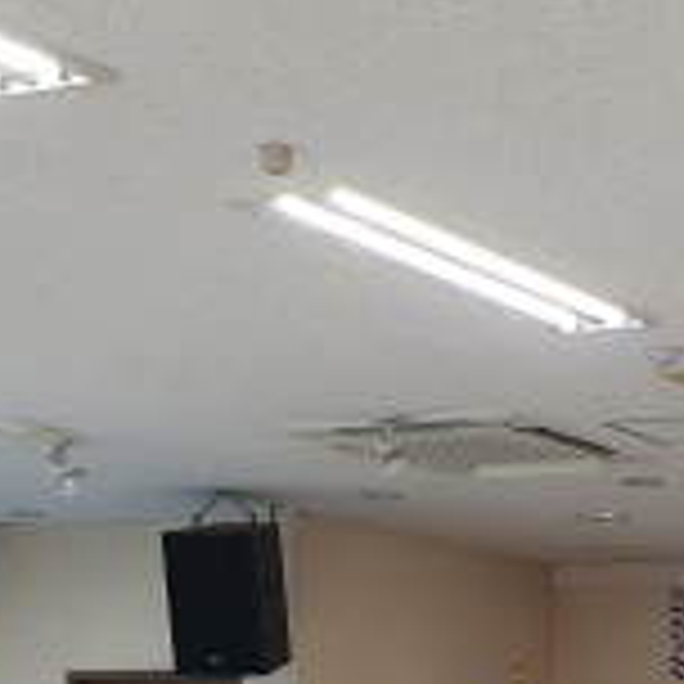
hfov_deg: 17.9
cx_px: 882
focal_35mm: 91
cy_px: 756
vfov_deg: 18.4
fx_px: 2034
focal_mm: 4.32
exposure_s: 1/120
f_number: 2.4
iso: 250
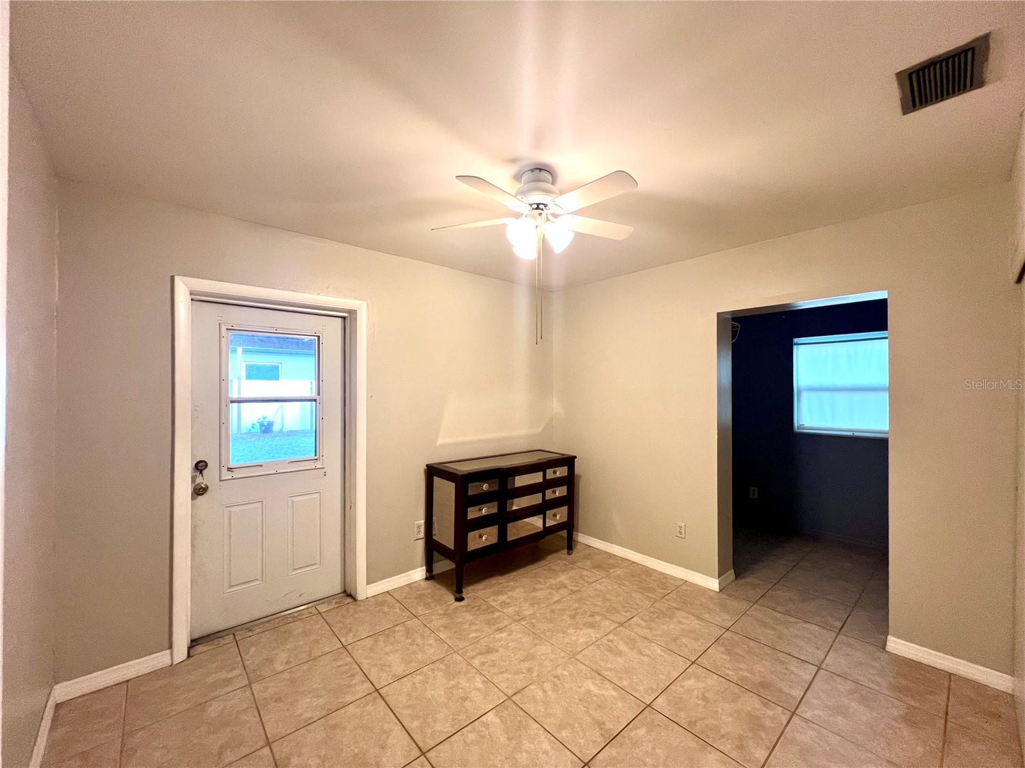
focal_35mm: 13
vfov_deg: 89.9
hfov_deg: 106.2
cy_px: 384
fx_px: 385
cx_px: 512
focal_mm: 1.57
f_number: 1.8
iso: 200
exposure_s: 1/60
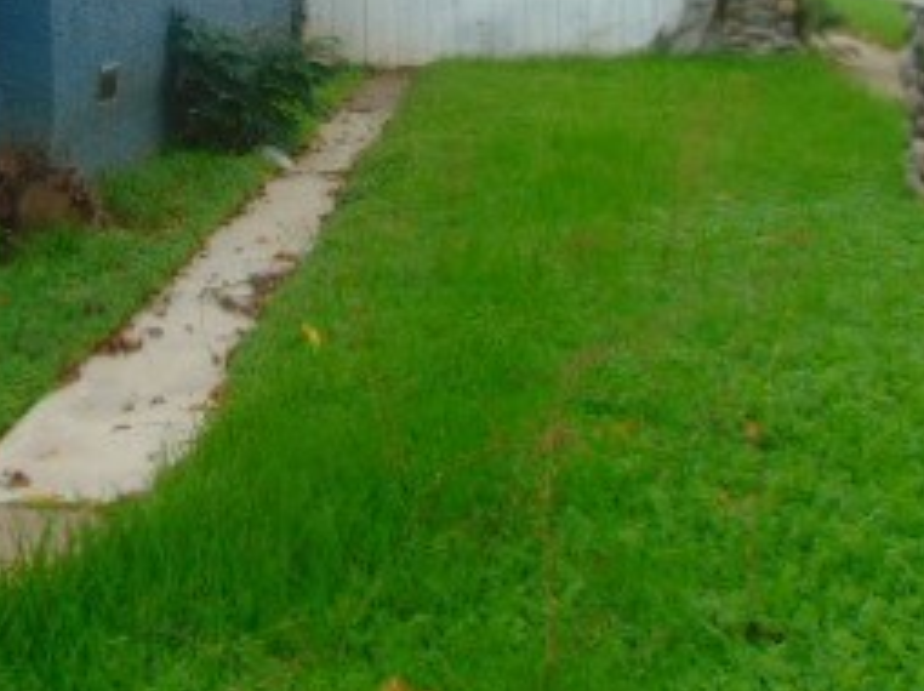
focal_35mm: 63
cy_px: 73
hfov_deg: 30.0
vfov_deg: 22.7
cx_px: 186
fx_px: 1680
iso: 80
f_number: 3
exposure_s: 1/320
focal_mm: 4.5
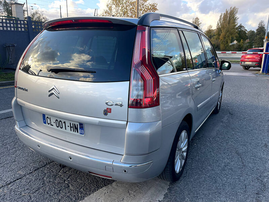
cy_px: 101
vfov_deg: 53.1
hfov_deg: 67.3
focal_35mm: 26
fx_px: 202
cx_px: 134
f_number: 1.6
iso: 32
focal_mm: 5.1
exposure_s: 1/425
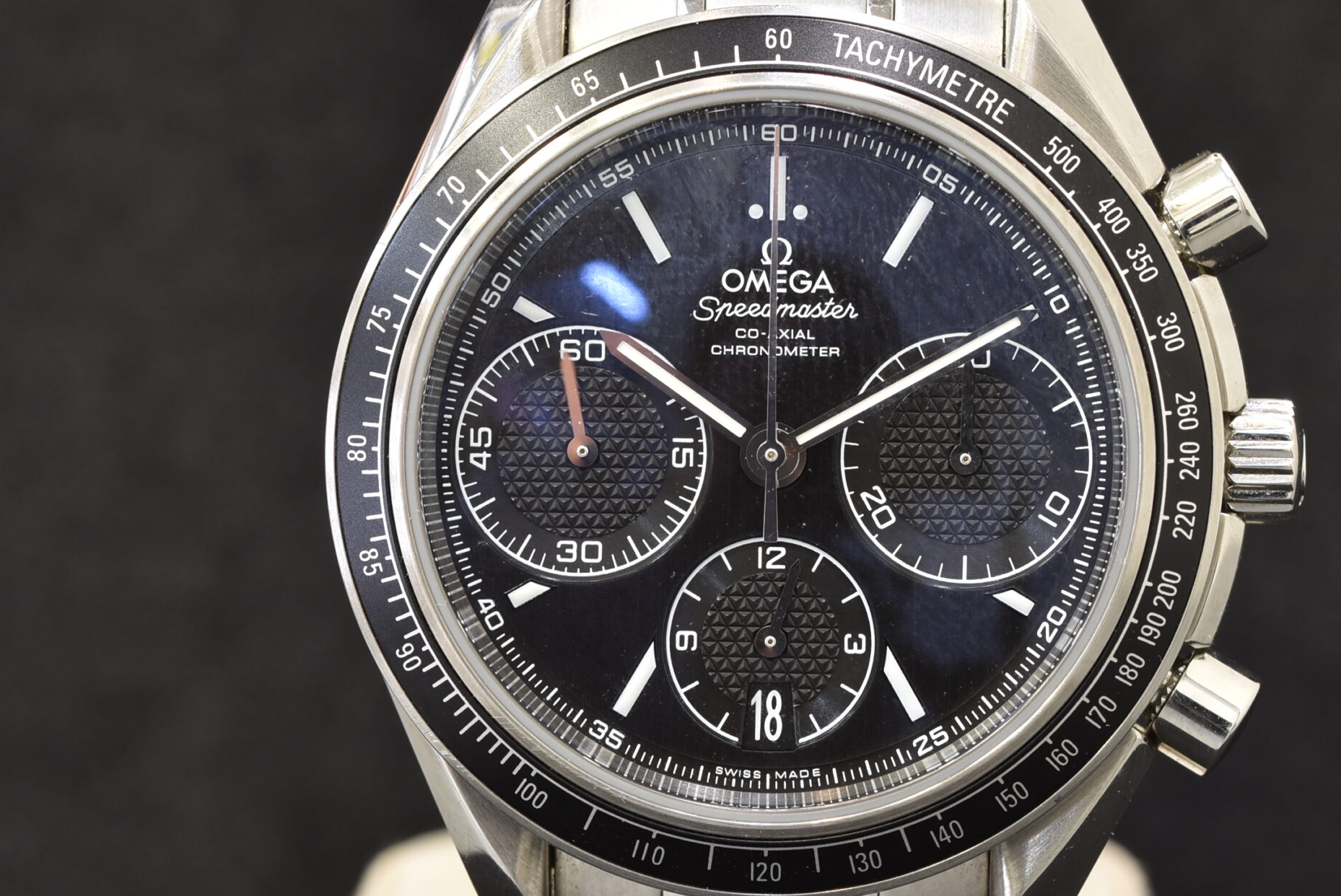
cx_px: 777
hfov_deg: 11.0
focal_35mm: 186
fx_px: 6934
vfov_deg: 7.4
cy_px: 409
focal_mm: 90
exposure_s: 1/1.6
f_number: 11
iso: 100
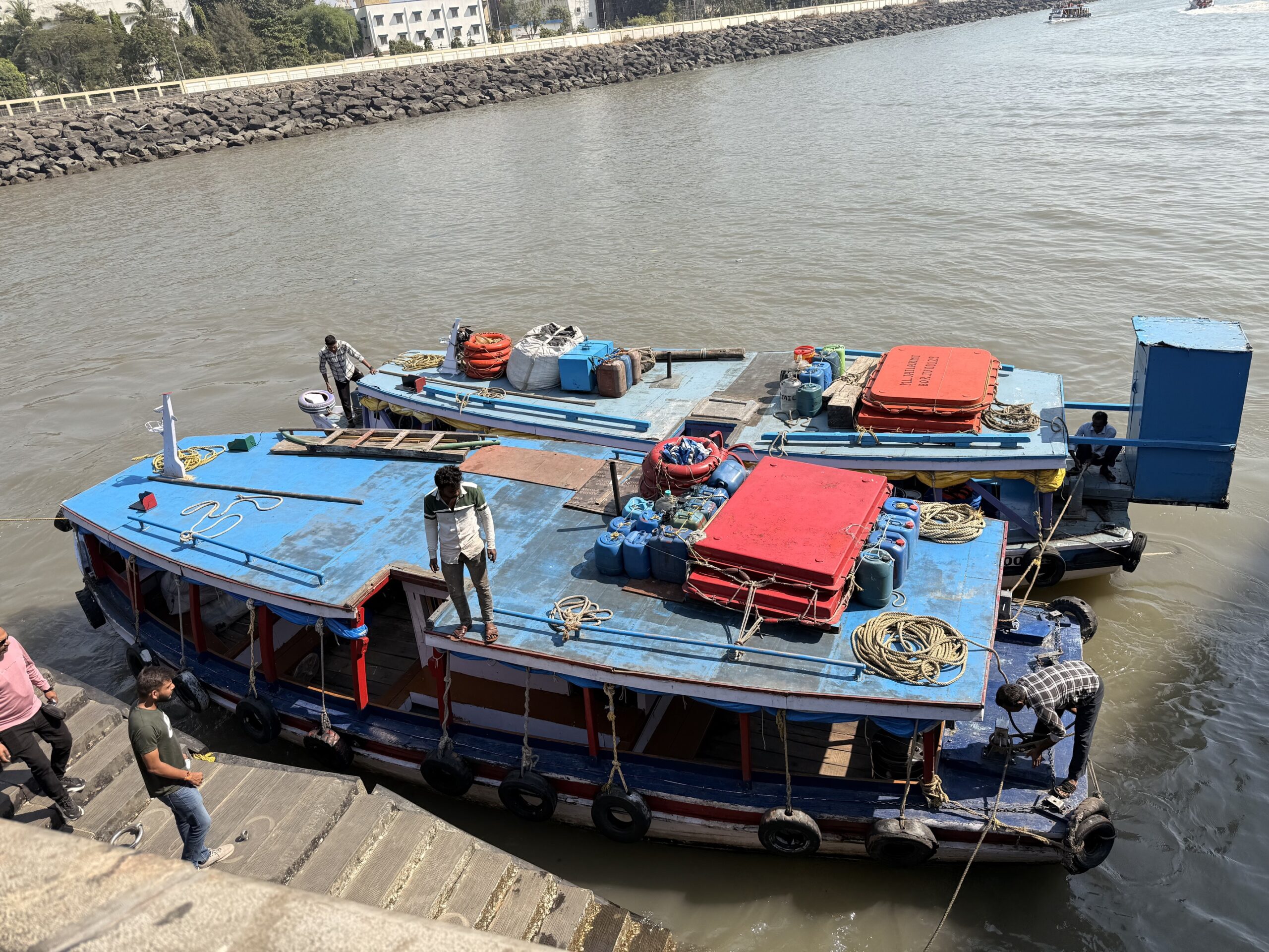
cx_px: 634
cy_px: 476
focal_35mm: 24
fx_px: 880
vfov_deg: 56.8
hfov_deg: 71.6
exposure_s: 1/3425
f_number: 1.78
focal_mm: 6.76
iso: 80
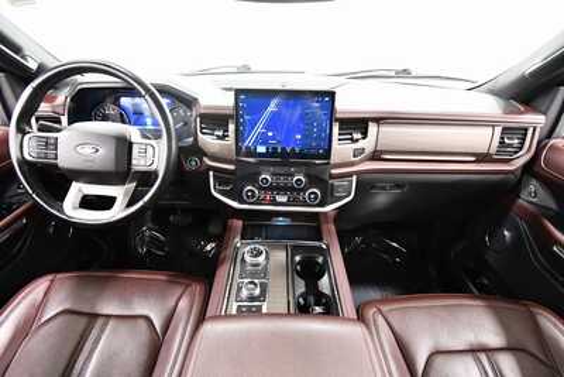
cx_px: 282
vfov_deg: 73.8
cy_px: 188
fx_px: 251
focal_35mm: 16
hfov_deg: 96.7
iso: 6400
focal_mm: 11
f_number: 4.8
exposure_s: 1/60
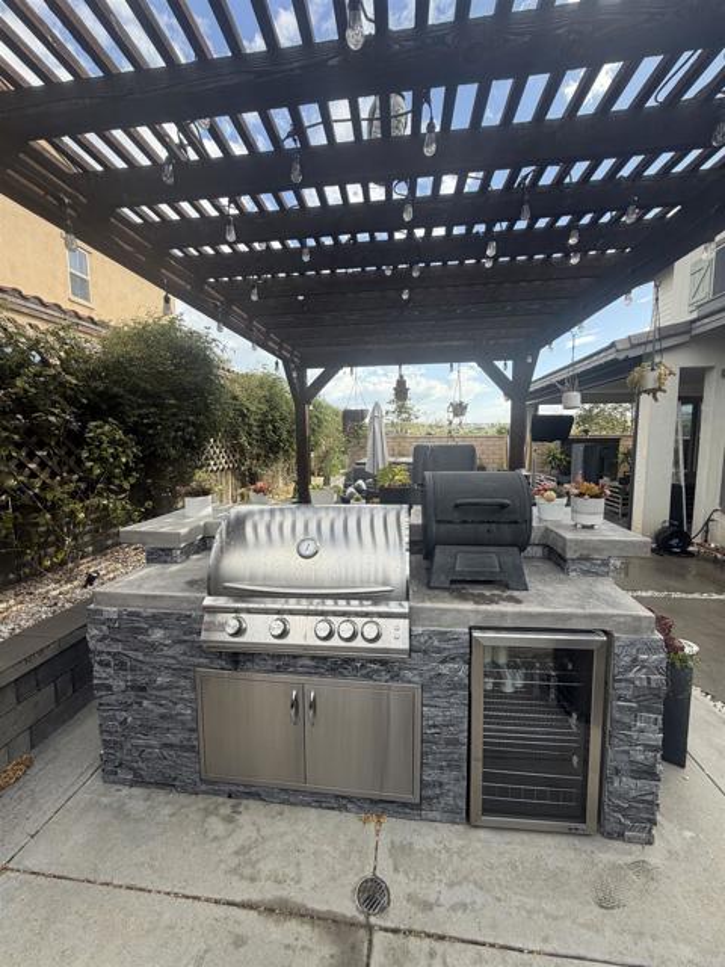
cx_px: 362
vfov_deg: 102.1
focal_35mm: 14
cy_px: 484
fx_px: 391
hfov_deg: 85.7
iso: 50
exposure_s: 1/502
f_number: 2.2
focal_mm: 2.22
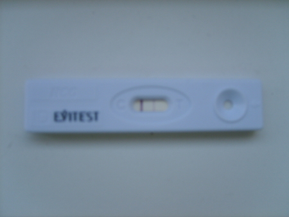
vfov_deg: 40.7
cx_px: 144
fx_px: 292
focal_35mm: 35
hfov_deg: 52.6
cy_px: 108
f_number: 2.8
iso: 50
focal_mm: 5.8
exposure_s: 1/90
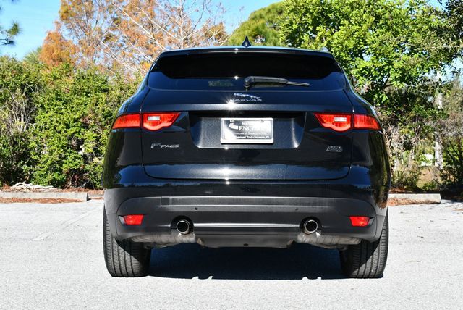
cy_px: 155
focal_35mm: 64
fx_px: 824
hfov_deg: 31.4
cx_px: 232
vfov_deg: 21.3
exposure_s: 1/250
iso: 125
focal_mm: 32
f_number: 8
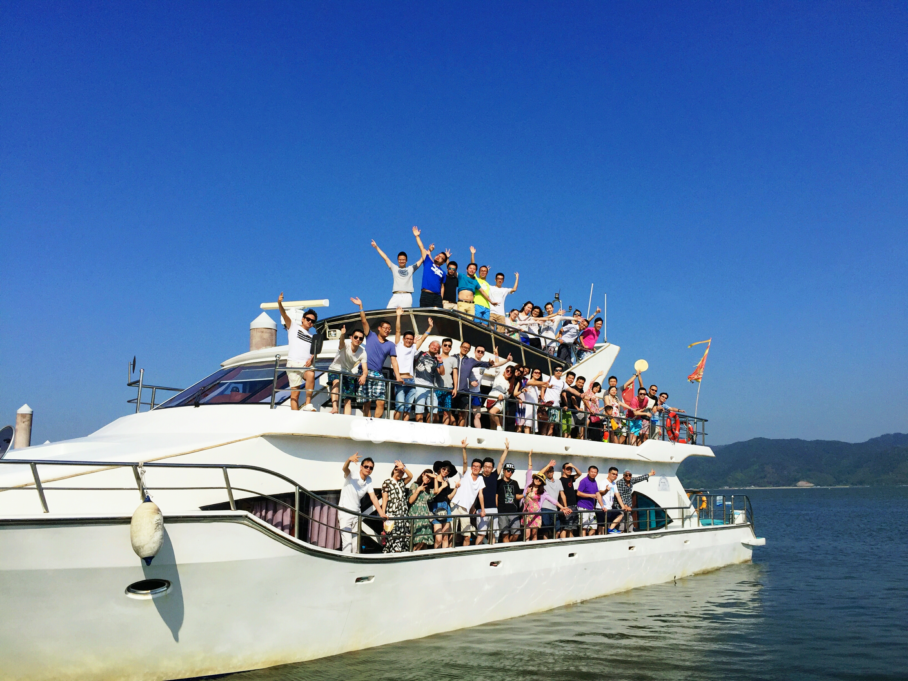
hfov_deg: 61.7
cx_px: 454
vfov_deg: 48.2
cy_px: 340
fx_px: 761
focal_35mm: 29
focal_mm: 4.15
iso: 32
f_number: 2.2
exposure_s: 1/5650
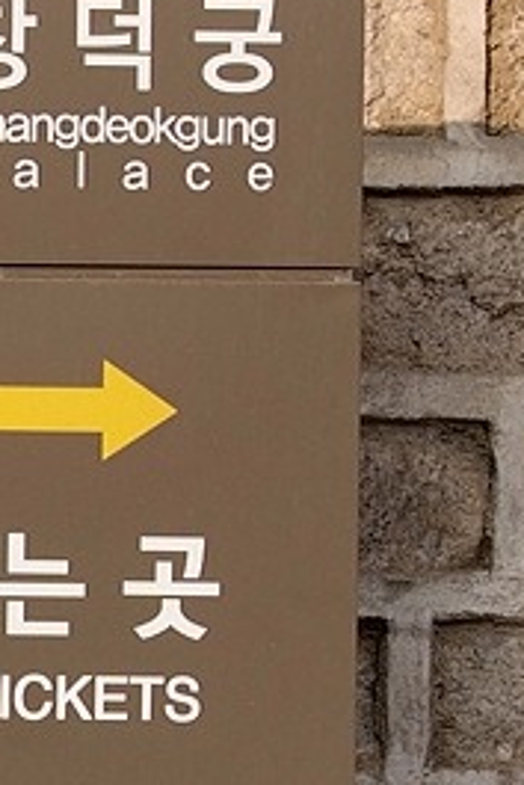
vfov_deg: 10.7
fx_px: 4164
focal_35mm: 191
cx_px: -98
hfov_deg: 7.1
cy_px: 711
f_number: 5.6
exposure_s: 1/200
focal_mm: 29
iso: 125
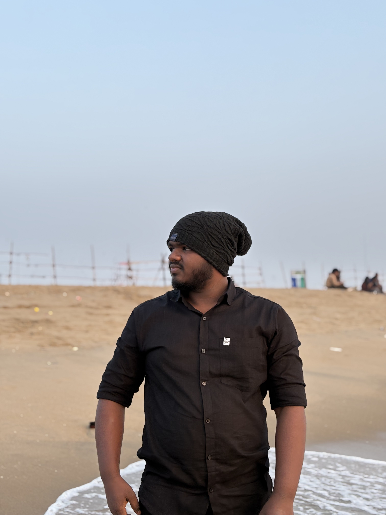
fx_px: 773
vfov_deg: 36.8
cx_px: 193
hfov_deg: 28.0
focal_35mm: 52
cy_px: 258
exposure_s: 1/303
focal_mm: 5.96
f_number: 1.6
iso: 40
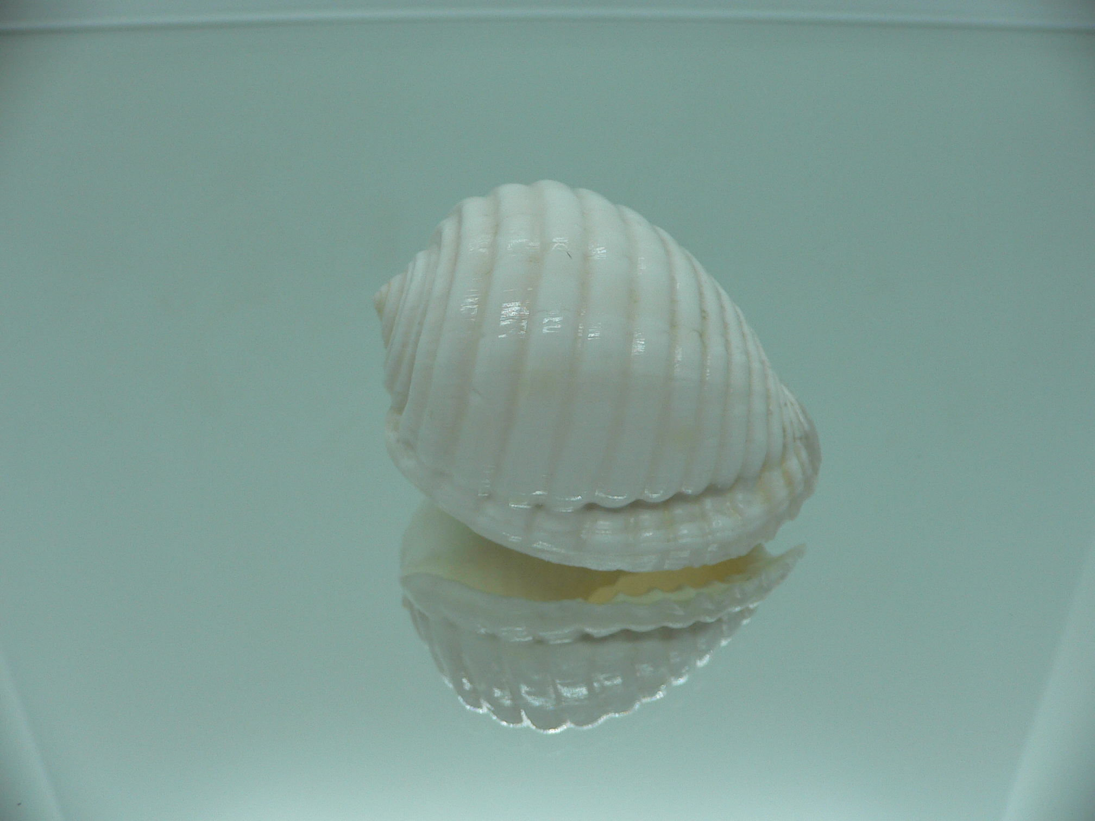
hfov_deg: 52.6
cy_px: 410
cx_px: 548
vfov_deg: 40.7
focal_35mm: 35
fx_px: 1107
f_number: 2.8
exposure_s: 1/80
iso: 80
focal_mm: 4.6
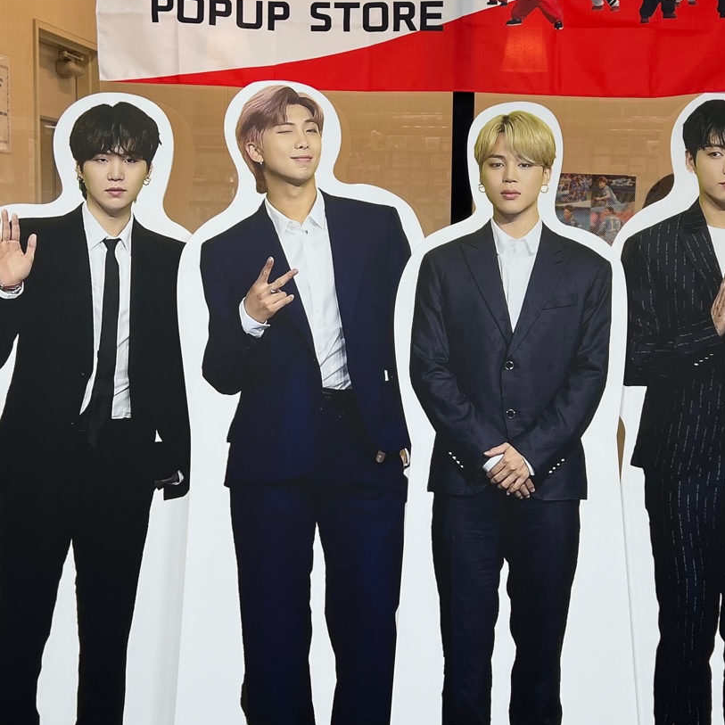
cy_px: 333
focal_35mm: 57
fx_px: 1351
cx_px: 471
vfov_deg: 30.0
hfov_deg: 29.9
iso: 32
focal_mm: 5.7
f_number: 1.5
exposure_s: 1/100
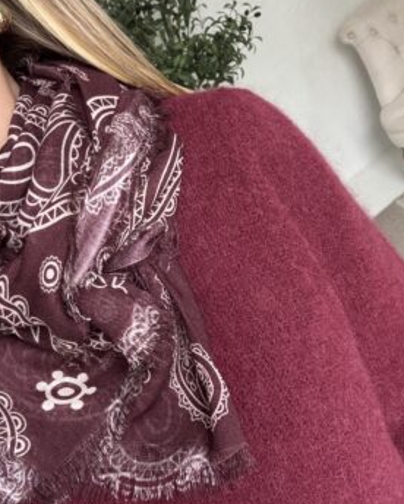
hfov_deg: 43.3
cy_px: 254
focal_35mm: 34
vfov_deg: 52.8
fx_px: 508
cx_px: 189
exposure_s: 1/60
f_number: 1.9
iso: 250
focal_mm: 2.69
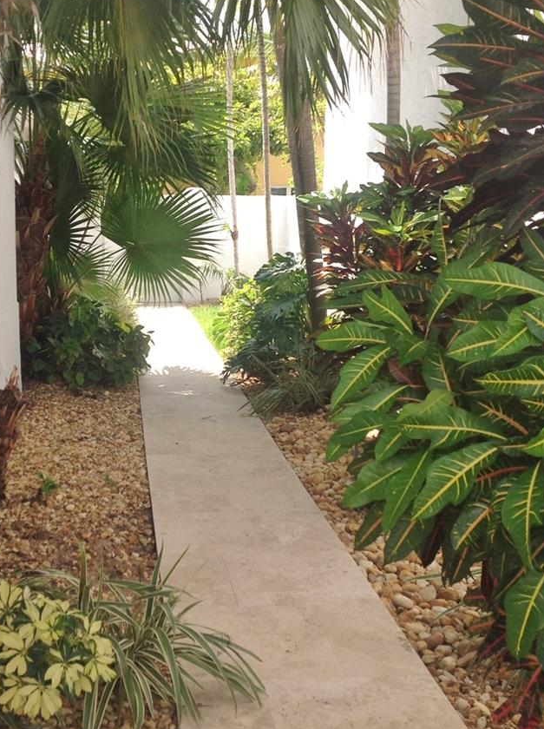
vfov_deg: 38.2
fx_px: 1051
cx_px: 195
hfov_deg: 28.9
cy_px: 314
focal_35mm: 50
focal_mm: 4.28
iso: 50
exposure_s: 1/540
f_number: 2.4
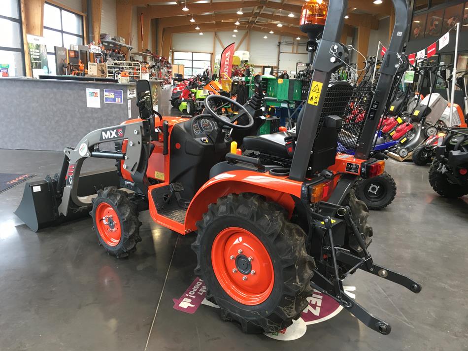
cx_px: 234
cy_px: 176
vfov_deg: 48.2
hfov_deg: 61.7
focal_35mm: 29
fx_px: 392
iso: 64
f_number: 2.2
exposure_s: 1/33
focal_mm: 4.15
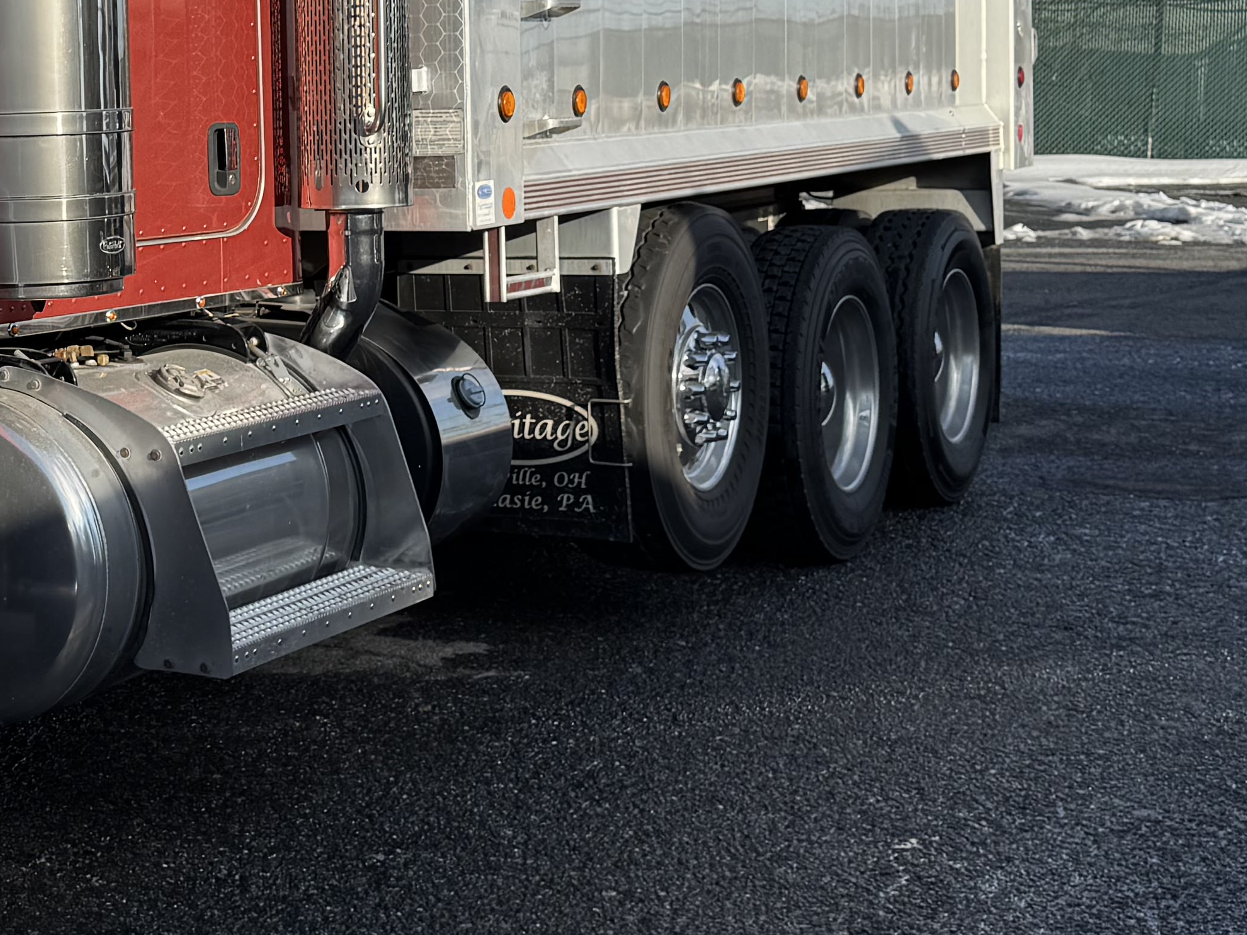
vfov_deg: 22.0
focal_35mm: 66
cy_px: 215
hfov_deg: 27.1
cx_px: -98
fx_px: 2378
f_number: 1.78
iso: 80
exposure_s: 1/4049
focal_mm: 6.76
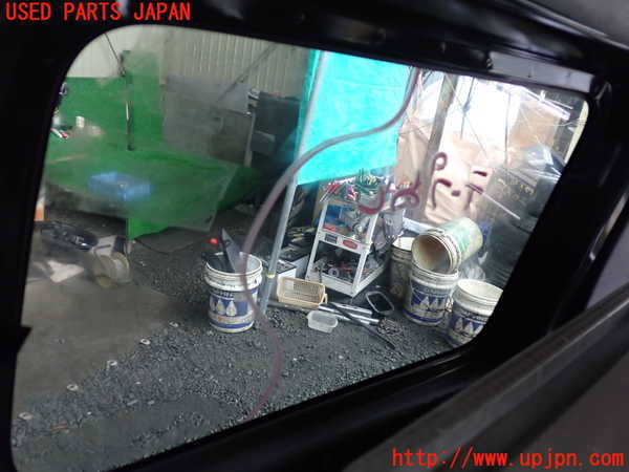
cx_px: 314
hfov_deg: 60.0
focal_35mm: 30
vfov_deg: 46.8
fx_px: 545
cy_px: 236
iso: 400
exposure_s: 1/80
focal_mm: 5.4
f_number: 2.3
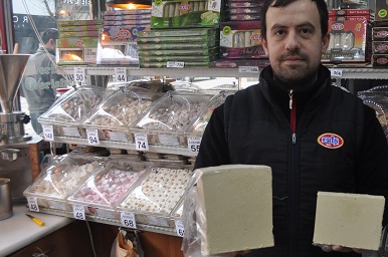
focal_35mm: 42
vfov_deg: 31.8
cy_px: 136
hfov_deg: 44.7
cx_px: 296
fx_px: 452
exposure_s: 1/80
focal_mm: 18
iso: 400
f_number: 4.5
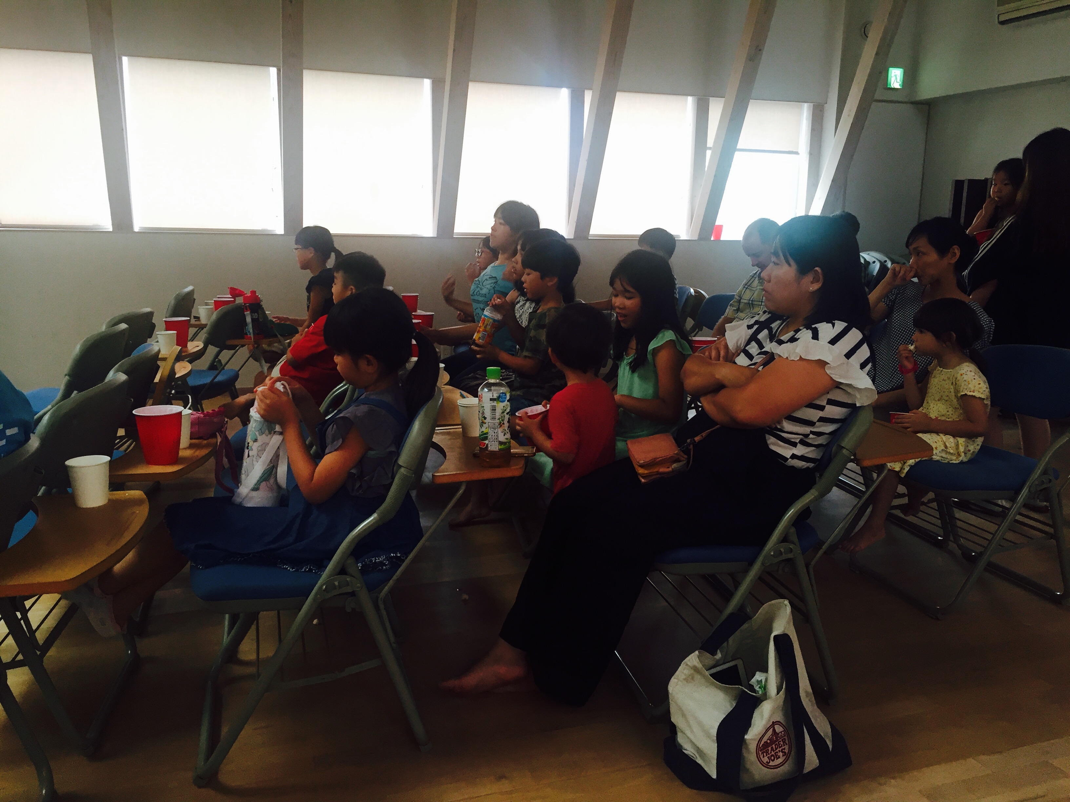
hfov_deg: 61.7
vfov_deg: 48.2
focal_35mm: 29
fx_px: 896
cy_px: 401
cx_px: 535
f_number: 2.2
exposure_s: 1/30
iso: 64
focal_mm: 4.15
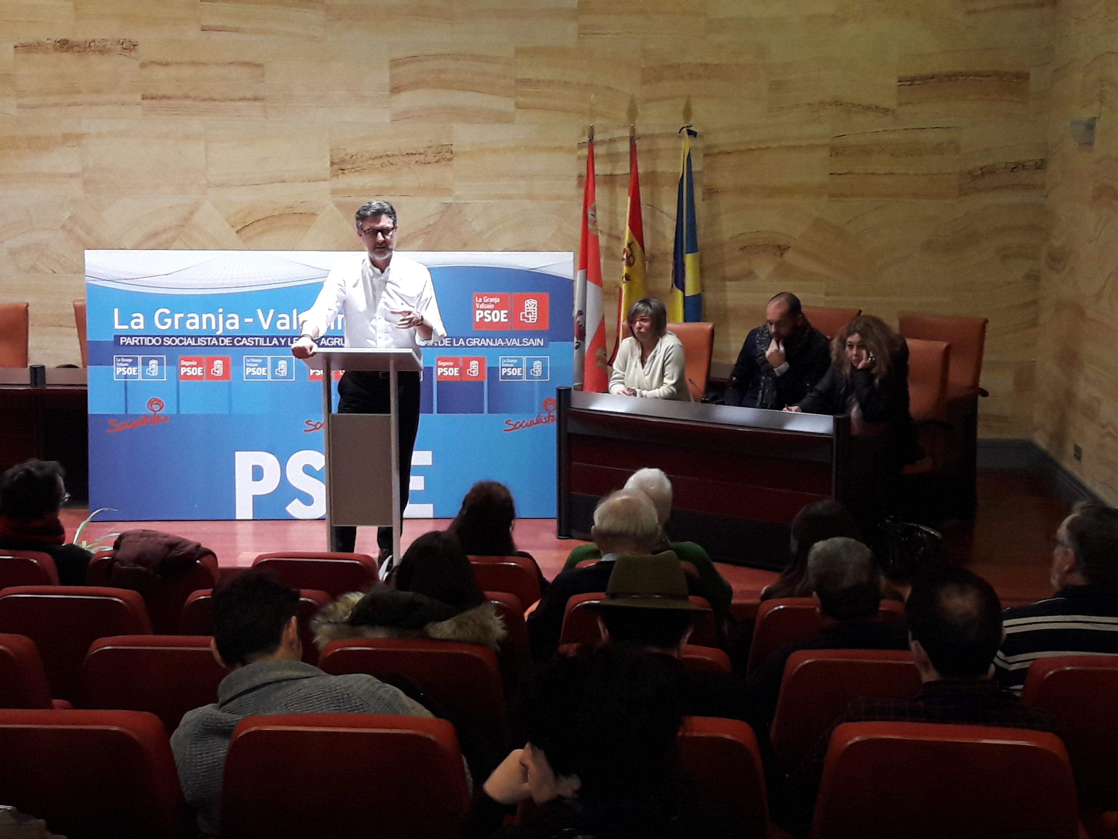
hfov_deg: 63.4
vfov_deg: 49.7
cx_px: 559
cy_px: 420
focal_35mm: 28
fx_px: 904
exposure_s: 1/33
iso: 125
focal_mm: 3.7
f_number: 1.9
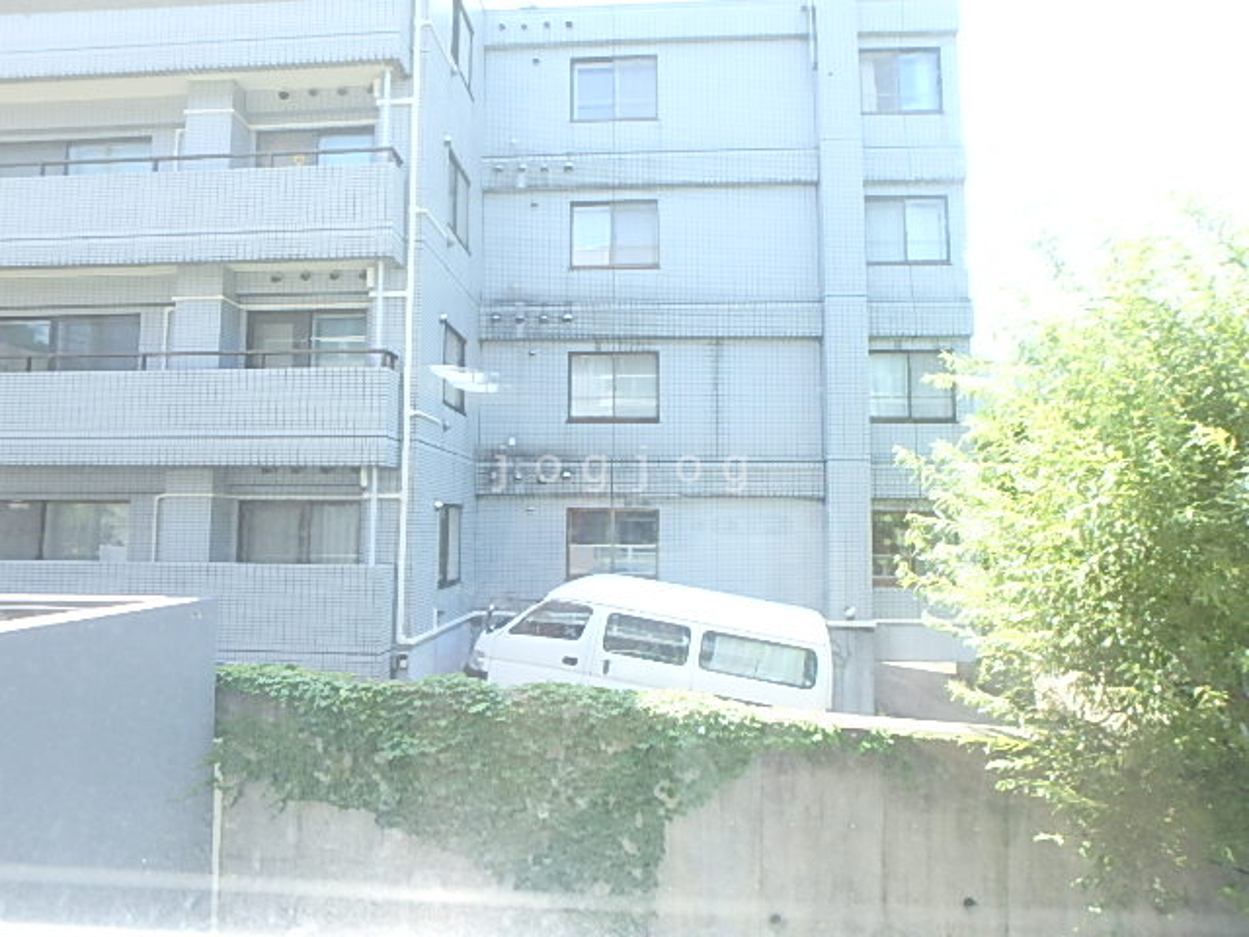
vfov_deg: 63.4
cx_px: 624
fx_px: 758
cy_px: 468
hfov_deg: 79.0
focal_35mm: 21
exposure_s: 1/80
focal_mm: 3.7
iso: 125
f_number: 3.5
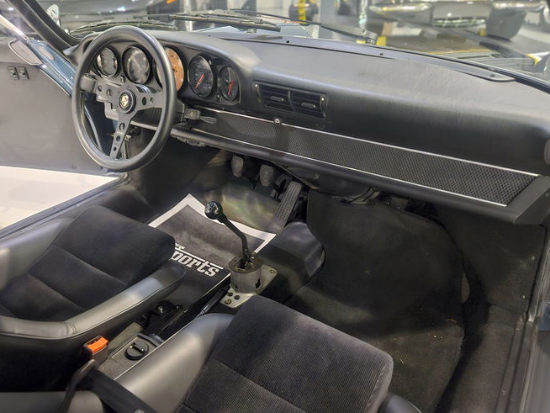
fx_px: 429
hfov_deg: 65.2
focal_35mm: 27
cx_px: 252
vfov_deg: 51.4
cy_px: 220
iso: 1000
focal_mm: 5.4
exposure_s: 1/15
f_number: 1.8
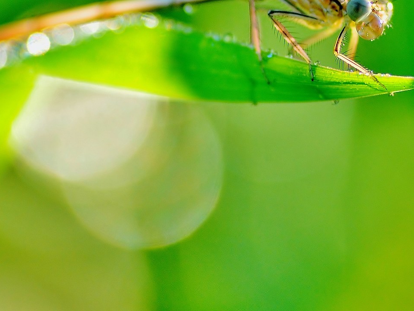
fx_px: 3864
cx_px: 359
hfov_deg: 6.1
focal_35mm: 323
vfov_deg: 4.6
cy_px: 33
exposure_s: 1/500
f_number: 4.5
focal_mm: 90
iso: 400
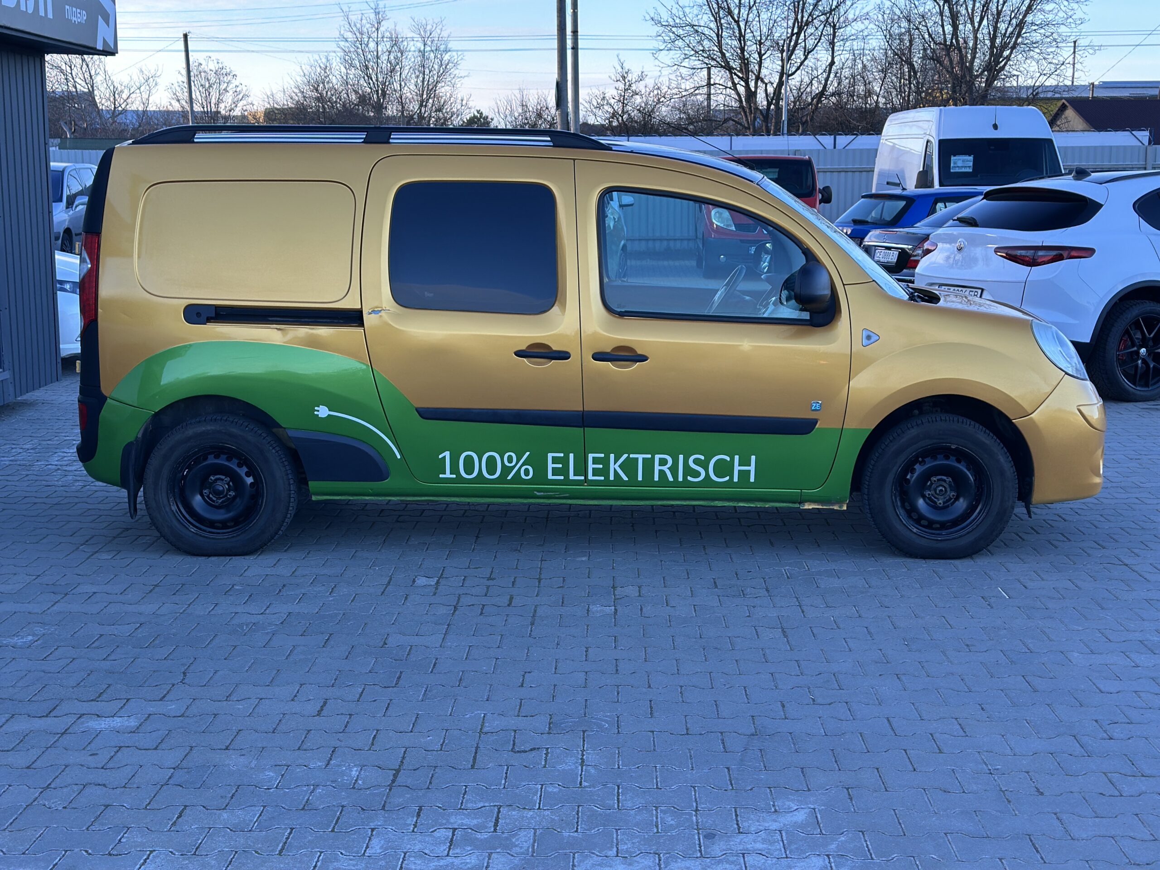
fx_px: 1609
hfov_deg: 39.7
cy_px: 435
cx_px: 580
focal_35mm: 48
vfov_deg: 30.3
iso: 80
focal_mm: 6.86
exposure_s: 1/350
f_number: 1.78
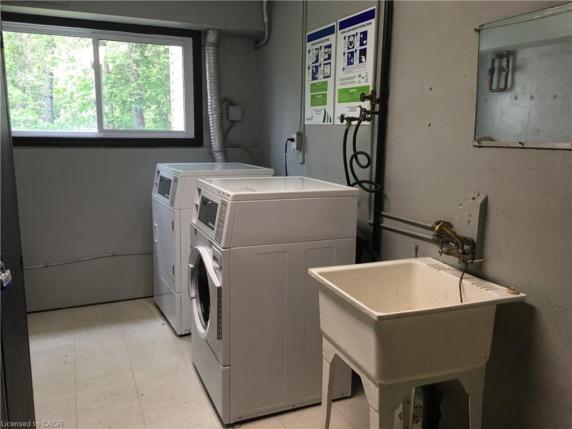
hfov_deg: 61.7
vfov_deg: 48.2
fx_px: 479
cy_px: 214
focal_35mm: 29
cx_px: 286
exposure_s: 1/30
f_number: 2.2
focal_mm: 4.15
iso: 40
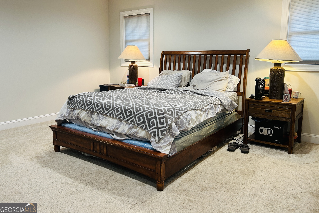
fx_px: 248
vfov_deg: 46.3
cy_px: 91
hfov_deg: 65.5
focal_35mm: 28
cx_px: 165
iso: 100
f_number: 1.5
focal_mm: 5.7
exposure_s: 1/60
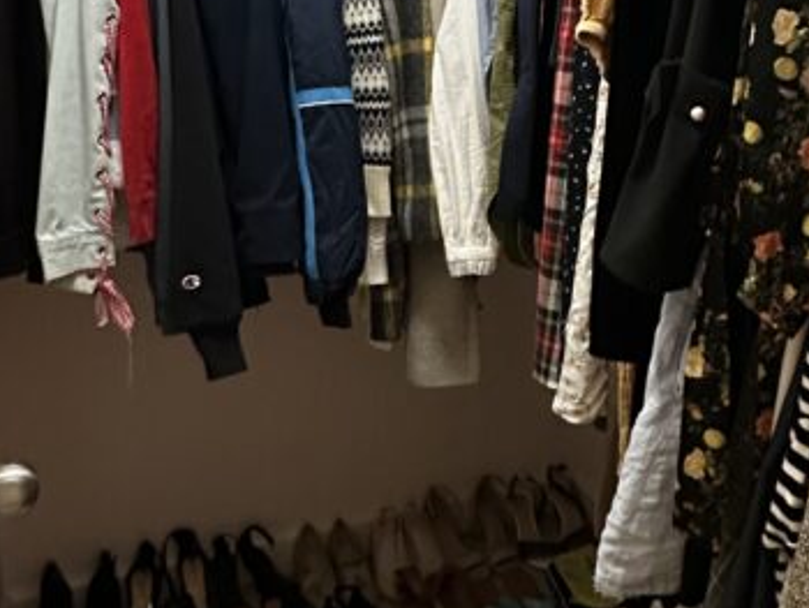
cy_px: 139
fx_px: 748
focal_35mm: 32
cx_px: 499
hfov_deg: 56.2
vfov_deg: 42.6
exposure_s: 1/40
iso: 1000
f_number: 2.2
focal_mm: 2.22
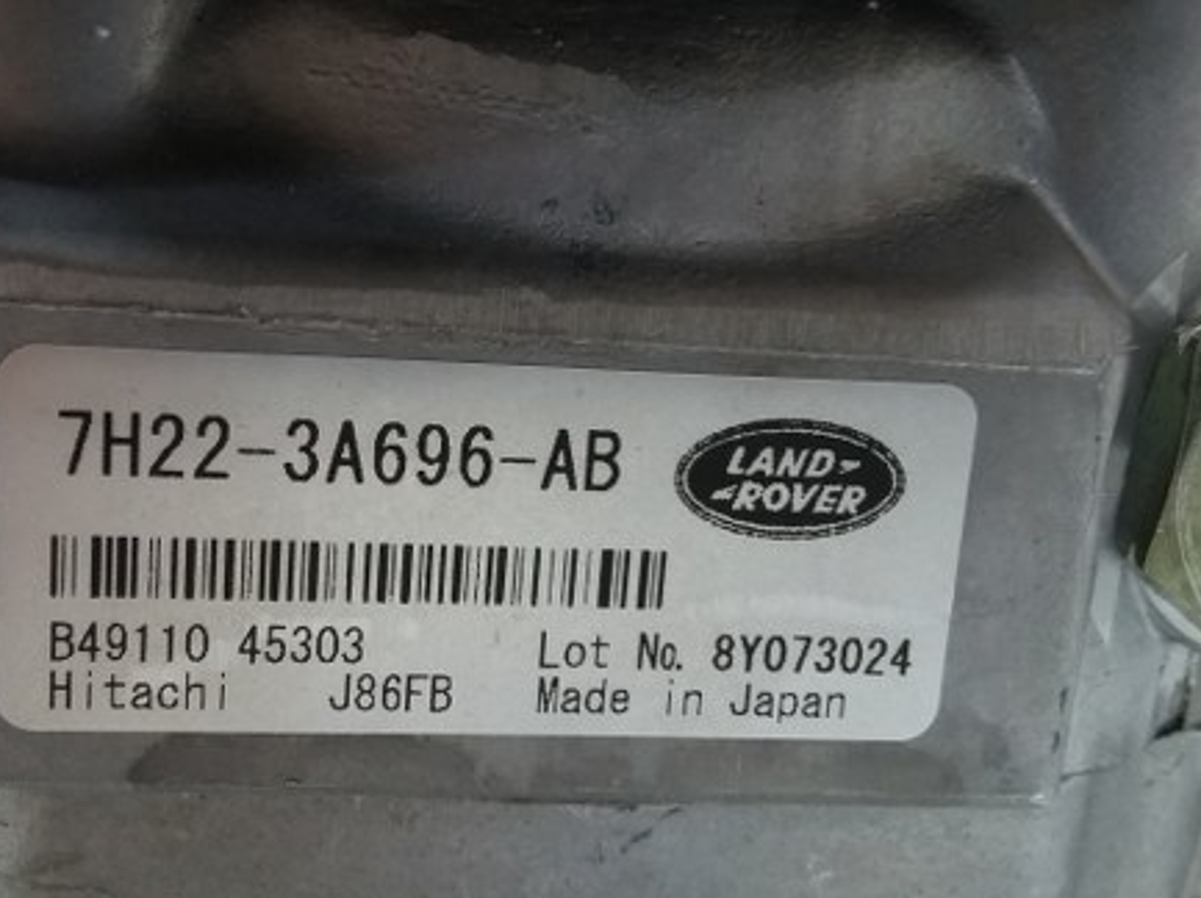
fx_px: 1491
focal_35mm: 43
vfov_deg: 33.5
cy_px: 446
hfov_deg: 43.5
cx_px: 441
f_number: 2.2
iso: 200
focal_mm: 3.3
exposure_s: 1/17
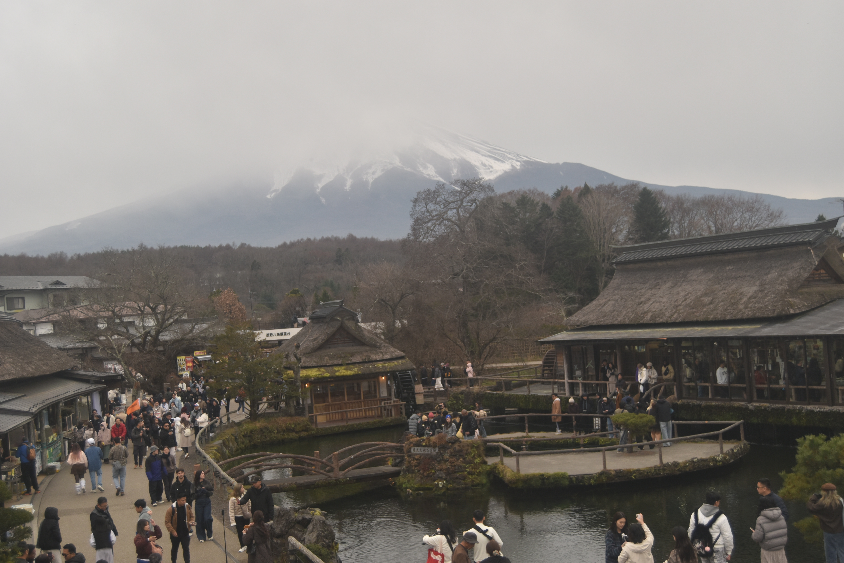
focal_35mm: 46
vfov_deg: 28.9
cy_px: 282
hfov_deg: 42.3
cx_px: 422
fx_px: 1090
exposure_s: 1/80
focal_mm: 31
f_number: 4.5
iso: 200
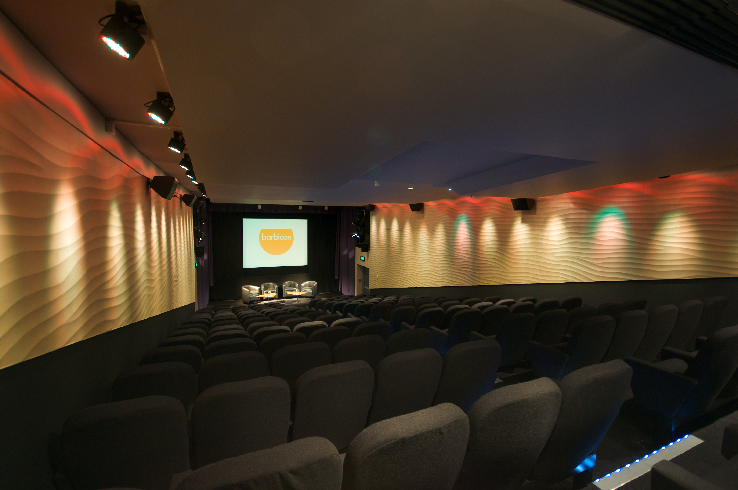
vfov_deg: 77.2
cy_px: 245
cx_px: 369
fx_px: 307
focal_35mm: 15
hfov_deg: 100.5
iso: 320
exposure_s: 1/2.5
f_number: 4
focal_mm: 10
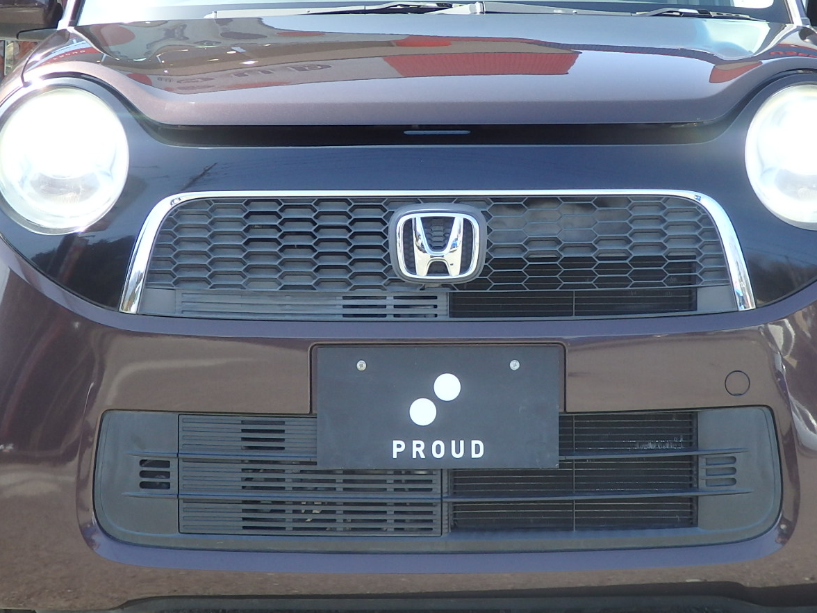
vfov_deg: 18.4
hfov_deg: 24.4
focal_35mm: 80
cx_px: 446
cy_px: 209
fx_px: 1888
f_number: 4
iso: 125
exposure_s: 1/160
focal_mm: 8.9
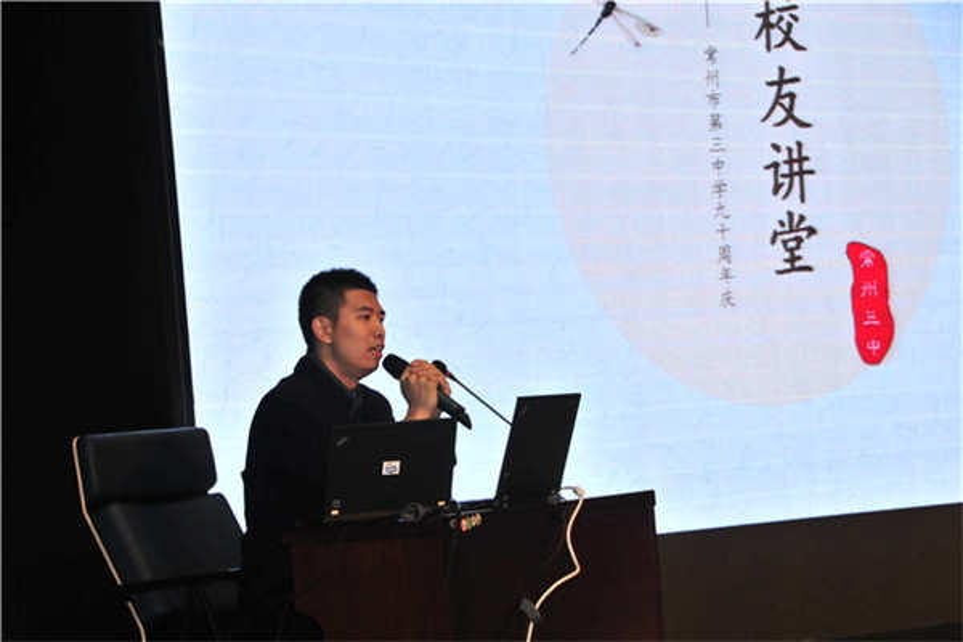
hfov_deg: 15.2
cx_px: 482
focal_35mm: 135
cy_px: 321
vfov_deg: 10.2
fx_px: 3611
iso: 800
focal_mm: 90
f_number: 10
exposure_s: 1/100
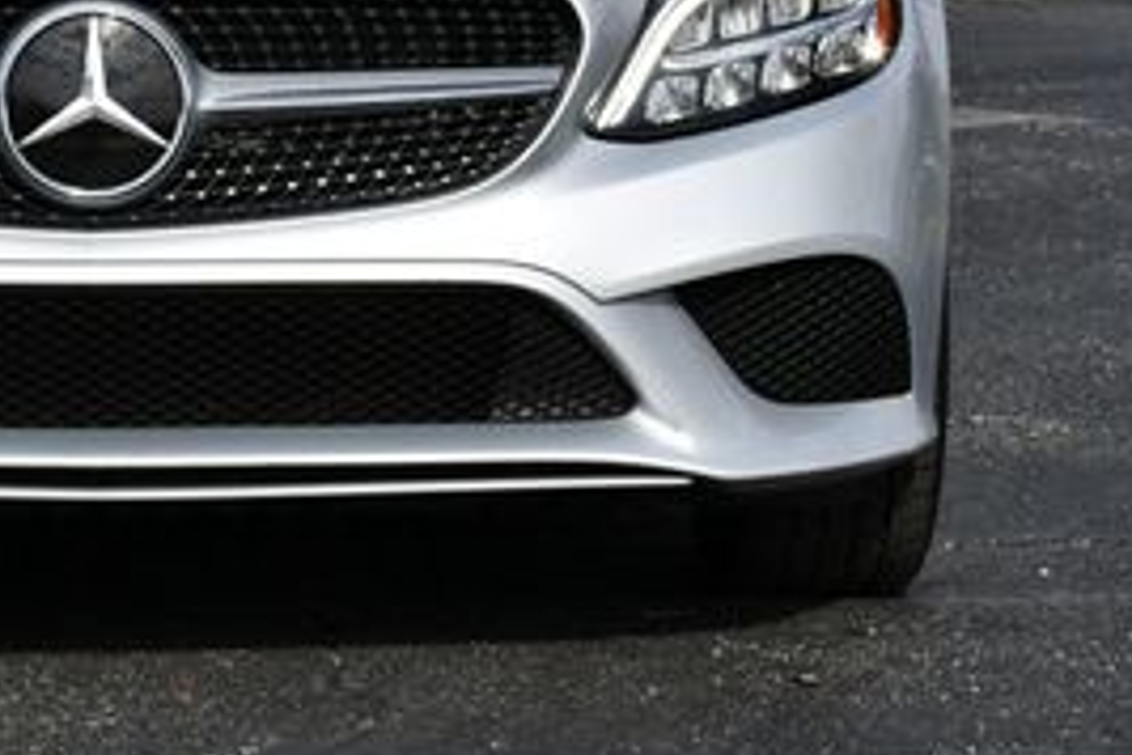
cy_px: -115
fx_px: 5282
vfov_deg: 8.1
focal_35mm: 168
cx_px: 64
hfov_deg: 12.1
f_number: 9
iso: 100
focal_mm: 35
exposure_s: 1/320
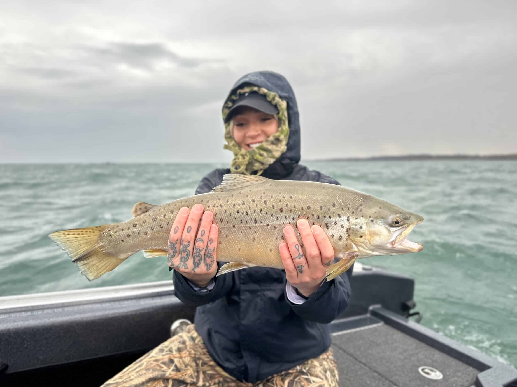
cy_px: 194
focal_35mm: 24
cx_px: 258
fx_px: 358
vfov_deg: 56.8
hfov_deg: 71.6
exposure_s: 1/121
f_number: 1.78
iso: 64
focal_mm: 6.86
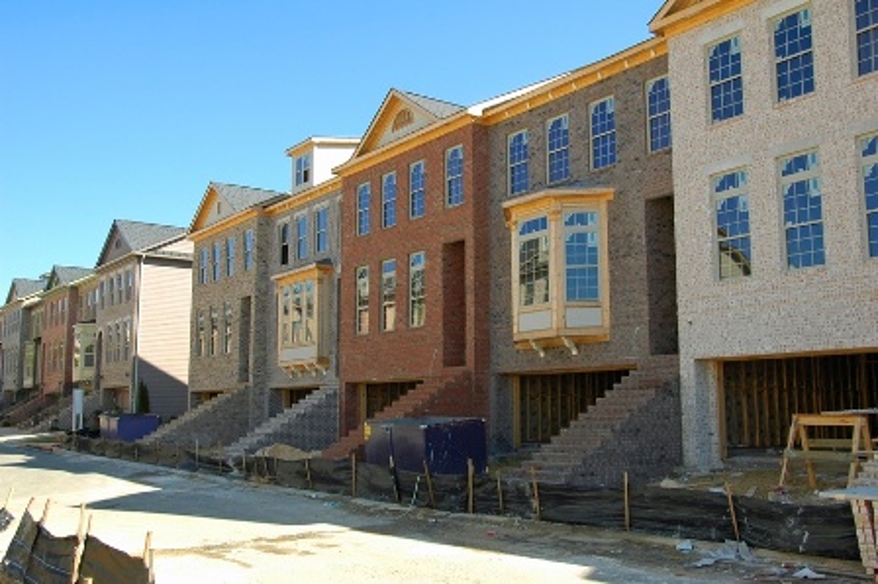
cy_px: 292
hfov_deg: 53.2
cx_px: 439
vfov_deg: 36.8
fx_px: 877
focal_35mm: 36
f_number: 11
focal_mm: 24
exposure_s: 1/100
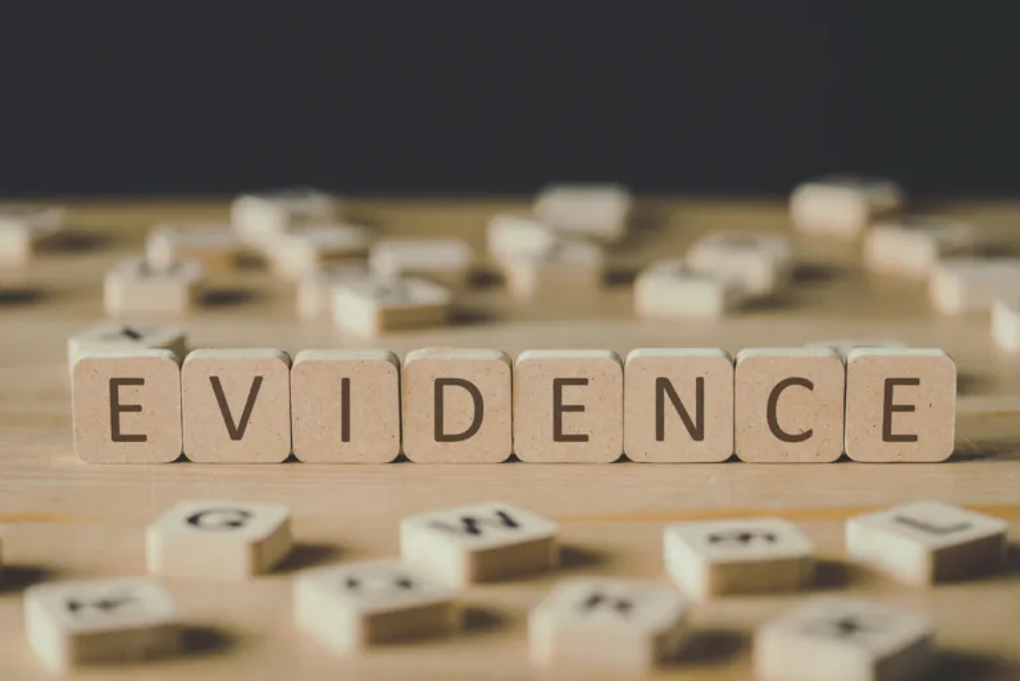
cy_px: 340
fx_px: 2977
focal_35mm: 105
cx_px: 510
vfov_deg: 13.1
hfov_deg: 19.4
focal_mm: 105
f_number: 5
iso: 320
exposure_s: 1/200
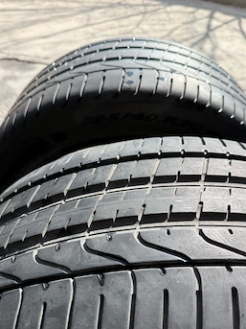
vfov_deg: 63.3
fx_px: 265
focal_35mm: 28
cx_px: 123
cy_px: 182
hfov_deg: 49.7
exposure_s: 1/1464
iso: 80
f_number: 1.78
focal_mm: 6.76
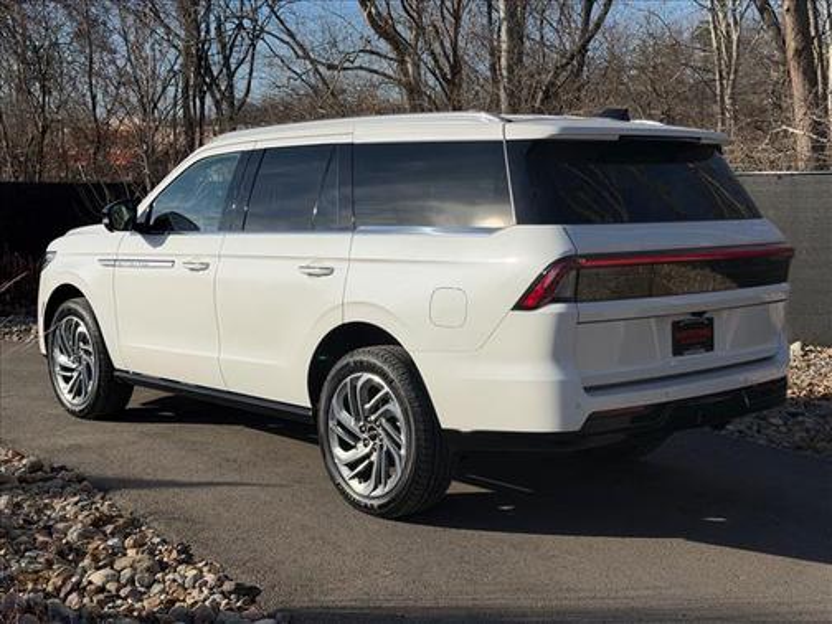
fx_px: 1154
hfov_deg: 39.7
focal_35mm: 48
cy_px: 312
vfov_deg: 30.3
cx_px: 416
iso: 64
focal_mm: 6.76
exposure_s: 1/8772
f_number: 1.78
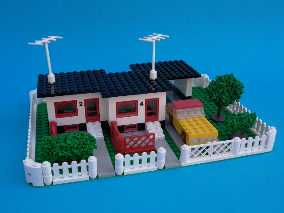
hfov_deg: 49.0
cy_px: 106
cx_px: 142
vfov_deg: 37.7
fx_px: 312
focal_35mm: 38
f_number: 4.2
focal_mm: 8.19
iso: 100
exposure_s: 1/230
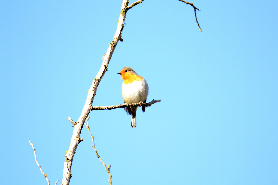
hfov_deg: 2.7
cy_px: 92
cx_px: 139
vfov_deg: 1.8
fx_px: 5791
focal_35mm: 750
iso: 800
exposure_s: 1/640
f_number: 5.6
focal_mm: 500
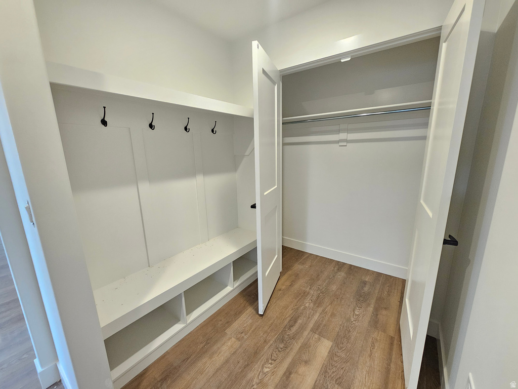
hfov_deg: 106.2
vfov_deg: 89.9
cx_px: 259
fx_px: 195
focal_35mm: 13
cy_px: 194
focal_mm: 2.2
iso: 400
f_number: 2.2
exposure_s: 1/60
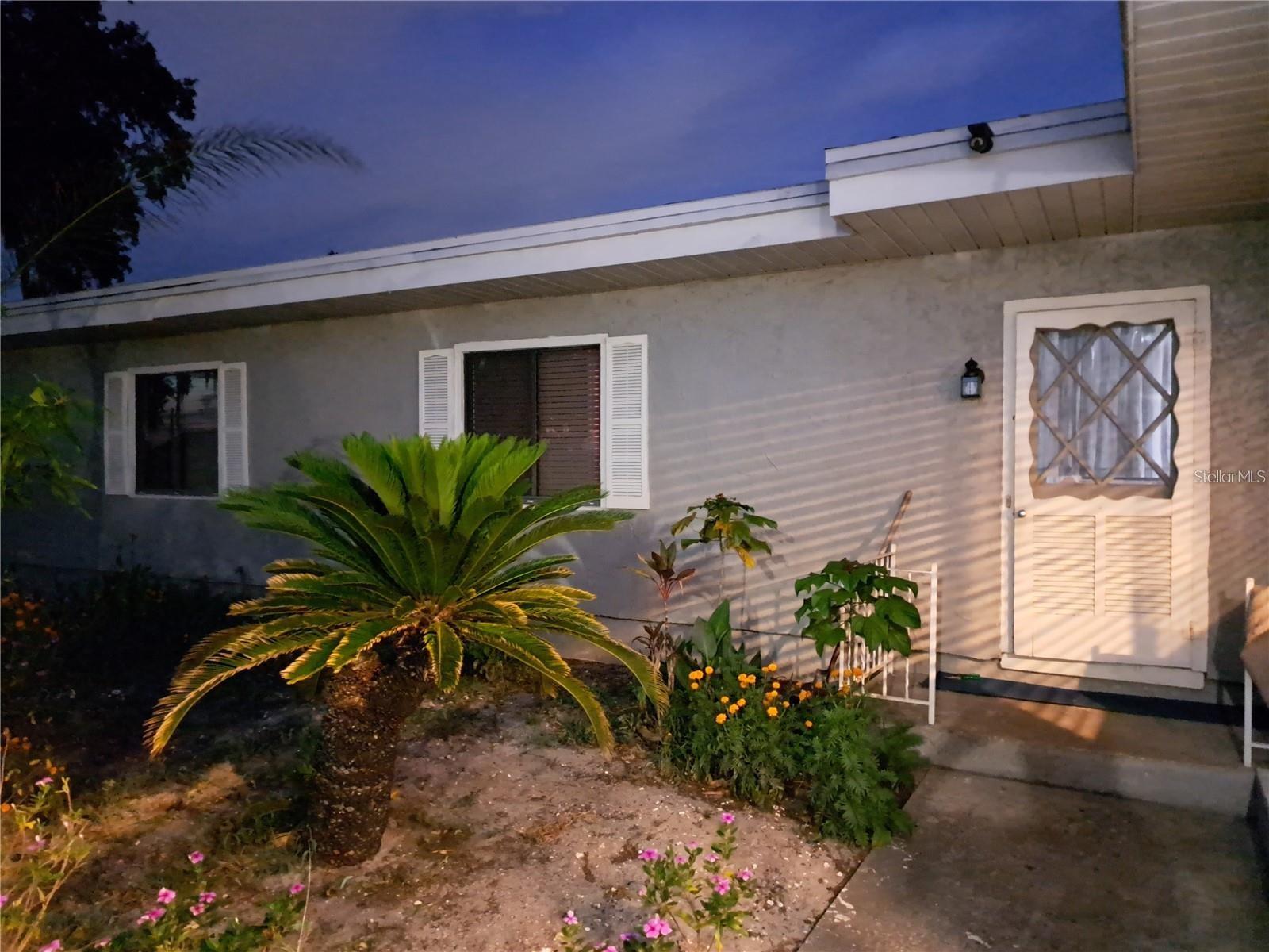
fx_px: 880
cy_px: 476
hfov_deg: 71.6
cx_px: 634
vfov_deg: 56.8
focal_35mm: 24
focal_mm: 5.23
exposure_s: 1/4
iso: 4000
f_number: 1.8
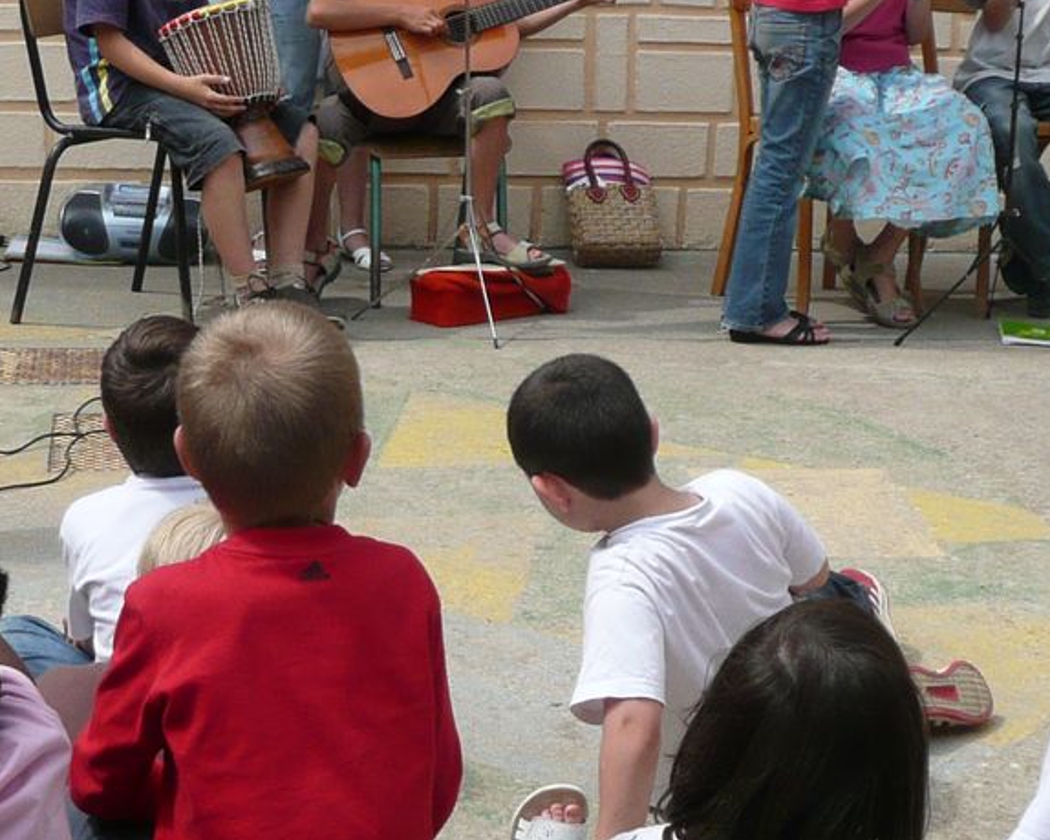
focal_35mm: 94
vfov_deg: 16.4
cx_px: 366
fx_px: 2921
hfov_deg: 20.3
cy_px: 468
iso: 100
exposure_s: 1/800
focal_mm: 5.8
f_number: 3.7
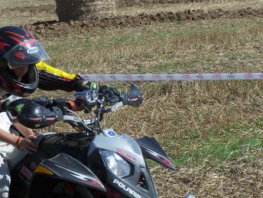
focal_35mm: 175
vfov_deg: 8.5
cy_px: 145
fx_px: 1330
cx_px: 80
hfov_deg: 11.3
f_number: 4.5
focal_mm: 15.6
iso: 80
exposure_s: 1/750
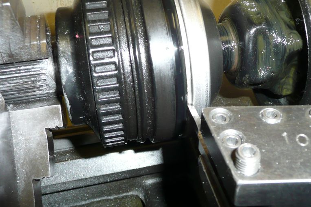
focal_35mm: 39
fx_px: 337
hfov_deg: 49.3
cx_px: 183
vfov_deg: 33.9
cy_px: 71
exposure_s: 1/30
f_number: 3.3
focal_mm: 4.6
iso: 200
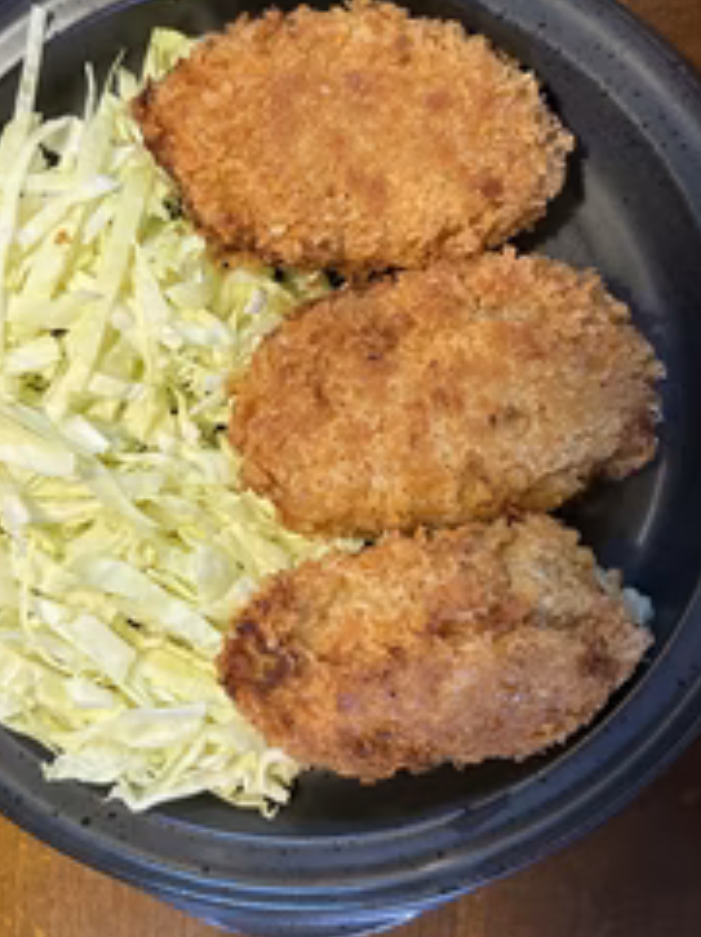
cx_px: 259
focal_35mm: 43
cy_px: 352
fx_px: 1163
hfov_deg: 33.4
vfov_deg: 43.6
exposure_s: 1/67
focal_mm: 5.7
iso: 125
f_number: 1.5
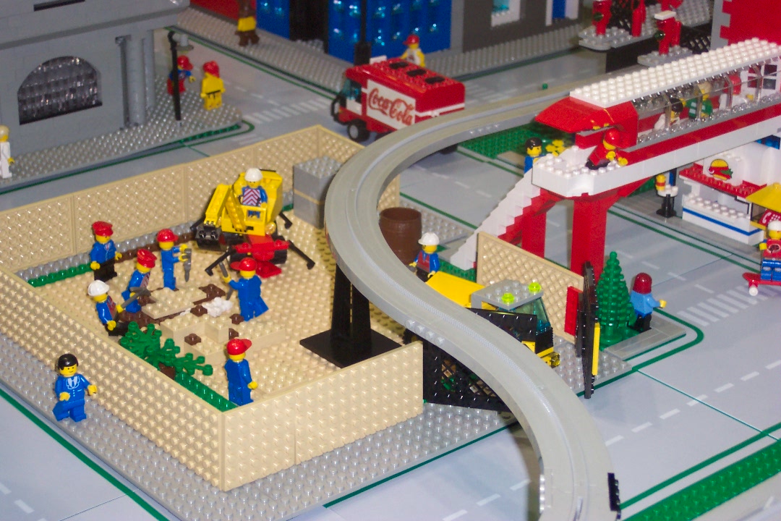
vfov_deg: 17.9
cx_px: 390
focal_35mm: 76
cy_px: 260
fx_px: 1649
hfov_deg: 26.7
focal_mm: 16
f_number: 4
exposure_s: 1/60
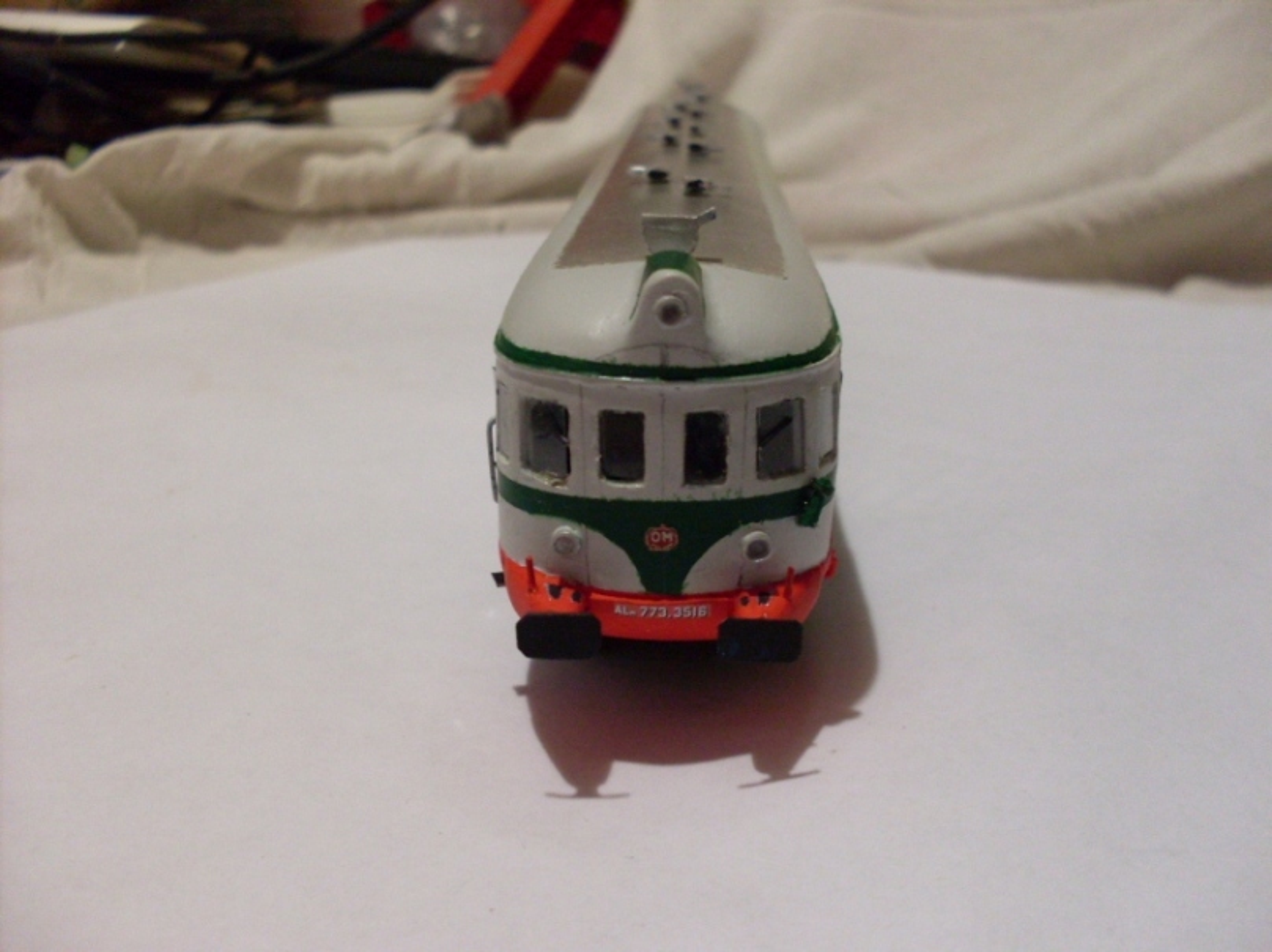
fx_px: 1396
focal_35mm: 38
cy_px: 476
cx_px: 636
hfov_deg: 49.0
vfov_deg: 37.7
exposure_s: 1/15
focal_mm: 6.3
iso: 200
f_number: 2.8
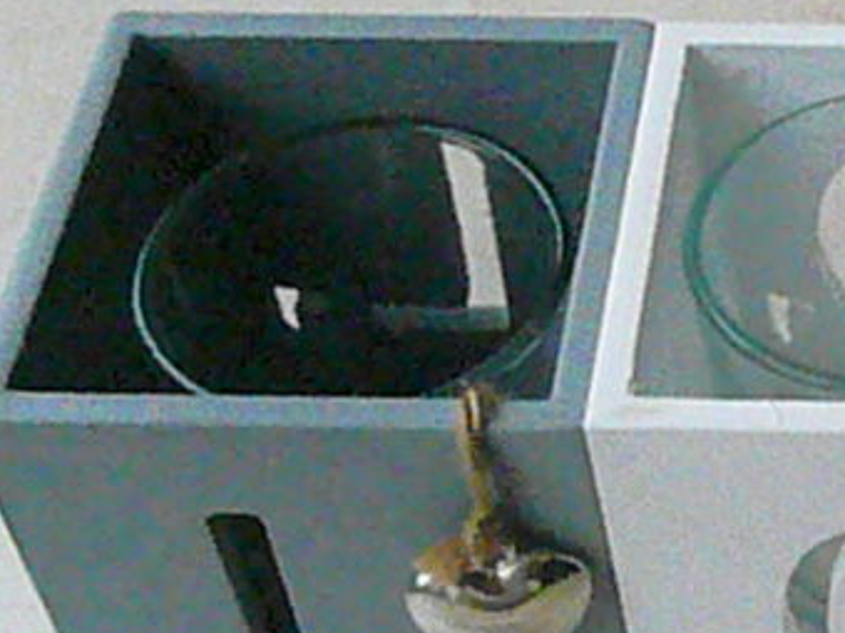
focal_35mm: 103
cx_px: 1200
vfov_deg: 14.3
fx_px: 2514
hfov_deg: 17.5
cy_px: 504
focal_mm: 5.7
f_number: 9
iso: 3200
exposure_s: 1/160
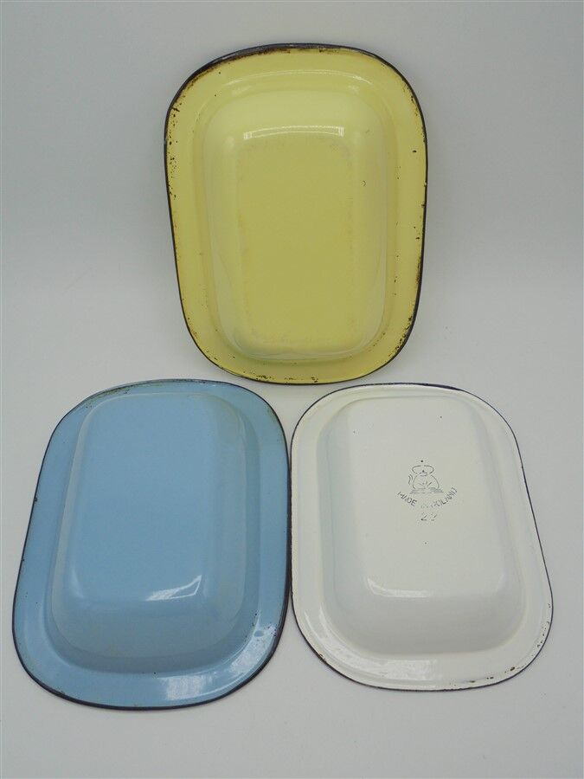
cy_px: 390
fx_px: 652
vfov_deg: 61.7
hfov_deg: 48.2
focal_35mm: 29
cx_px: 292
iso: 100
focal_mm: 5.3
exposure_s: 1/125
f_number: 3.7
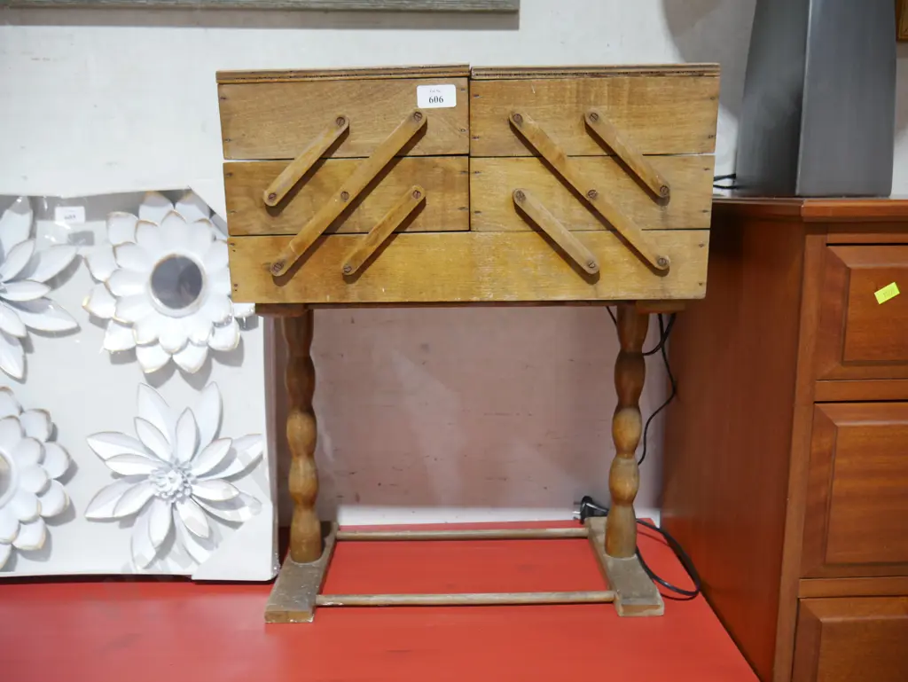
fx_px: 735
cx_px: 454
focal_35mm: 28
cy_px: 341
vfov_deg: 49.8
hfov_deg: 63.4
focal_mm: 14
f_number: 3.5
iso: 500
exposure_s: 1/60
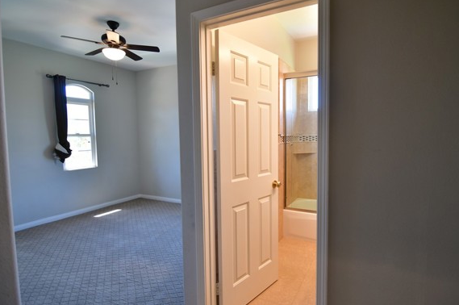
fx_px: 229
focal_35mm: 18
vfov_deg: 67.3
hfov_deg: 89.8
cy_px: 155
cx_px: 252
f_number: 2.8
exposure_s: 1/100
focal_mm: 11
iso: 400
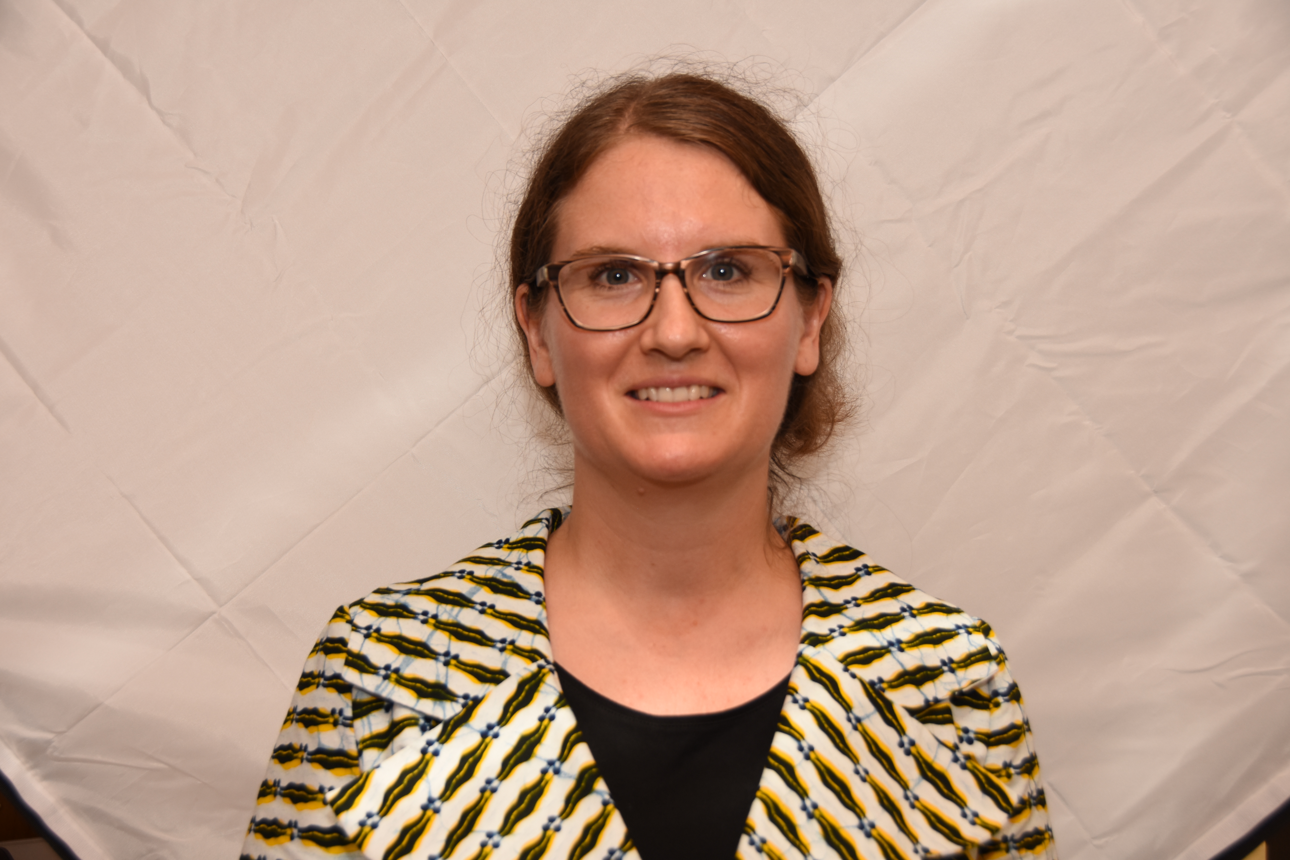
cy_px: 430
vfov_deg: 22.6
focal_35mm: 60
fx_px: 2150
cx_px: 645
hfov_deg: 33.4
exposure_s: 1/250
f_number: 5
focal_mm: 40
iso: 250
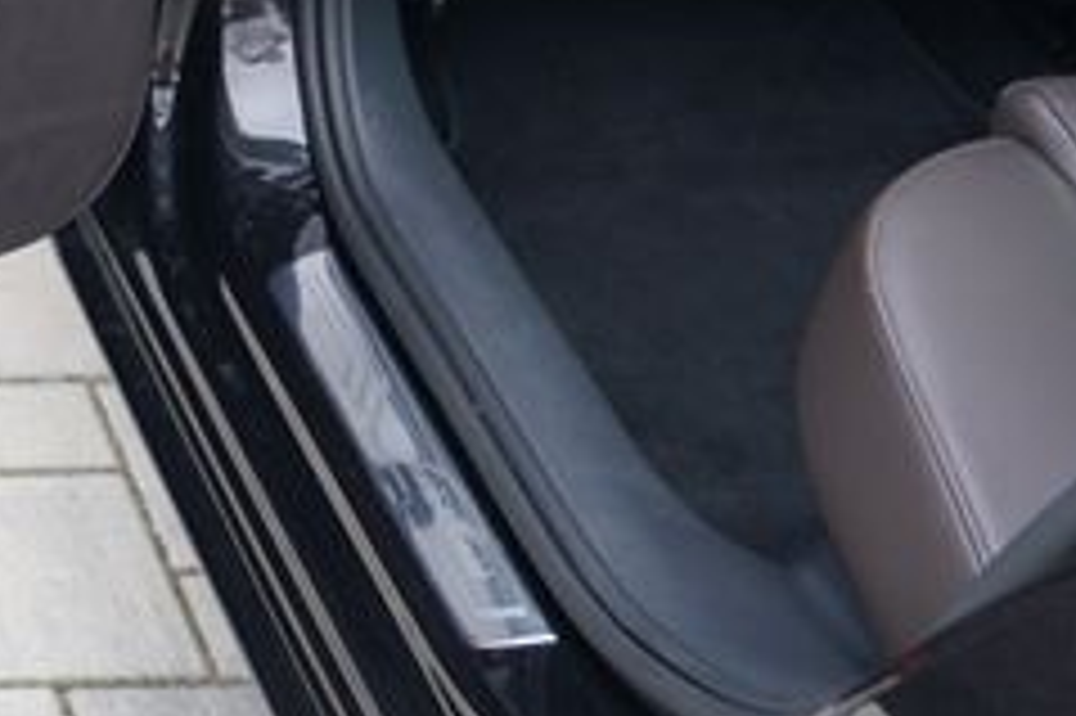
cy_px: -727
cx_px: -756
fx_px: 3076
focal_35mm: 103
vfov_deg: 11.8
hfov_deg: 17.0
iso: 200
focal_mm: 24
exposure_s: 1/60
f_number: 4
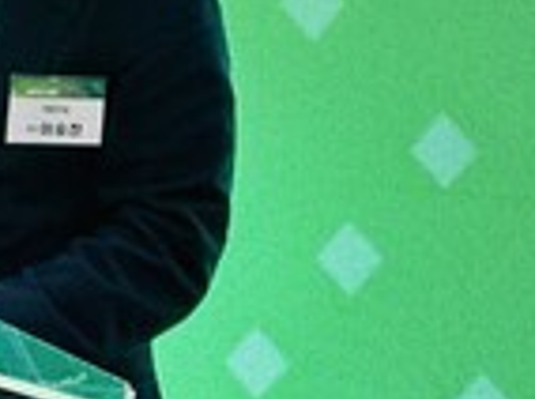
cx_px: 83
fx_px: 5030
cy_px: -158
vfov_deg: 4.5
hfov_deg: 6.1
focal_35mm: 326
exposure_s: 1/120
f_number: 2.8
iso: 80
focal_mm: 9
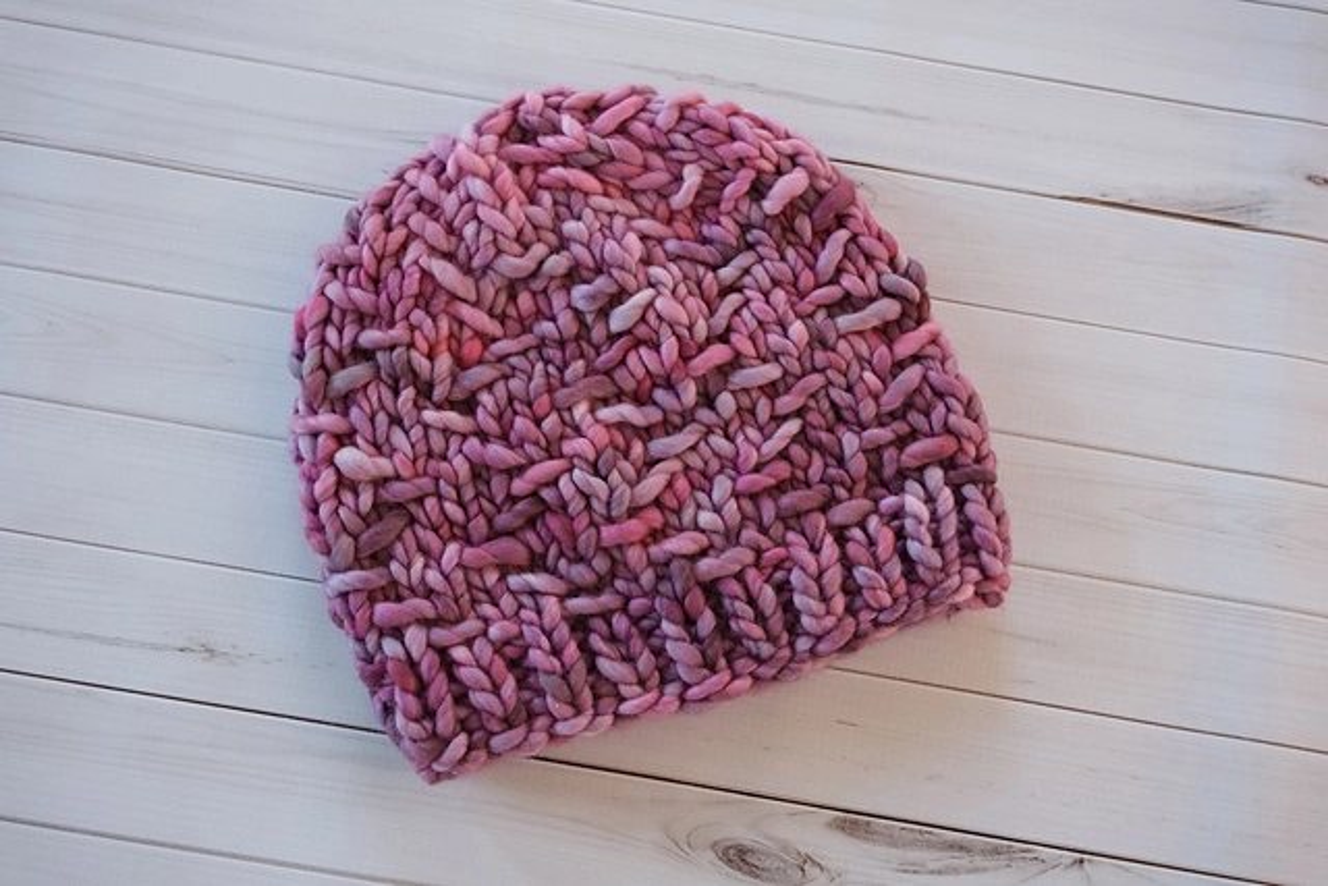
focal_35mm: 33
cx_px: 664
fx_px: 1218
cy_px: 443
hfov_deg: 57.2
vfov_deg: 40.0
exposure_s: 1/100
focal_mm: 22.3
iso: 1600
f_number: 4
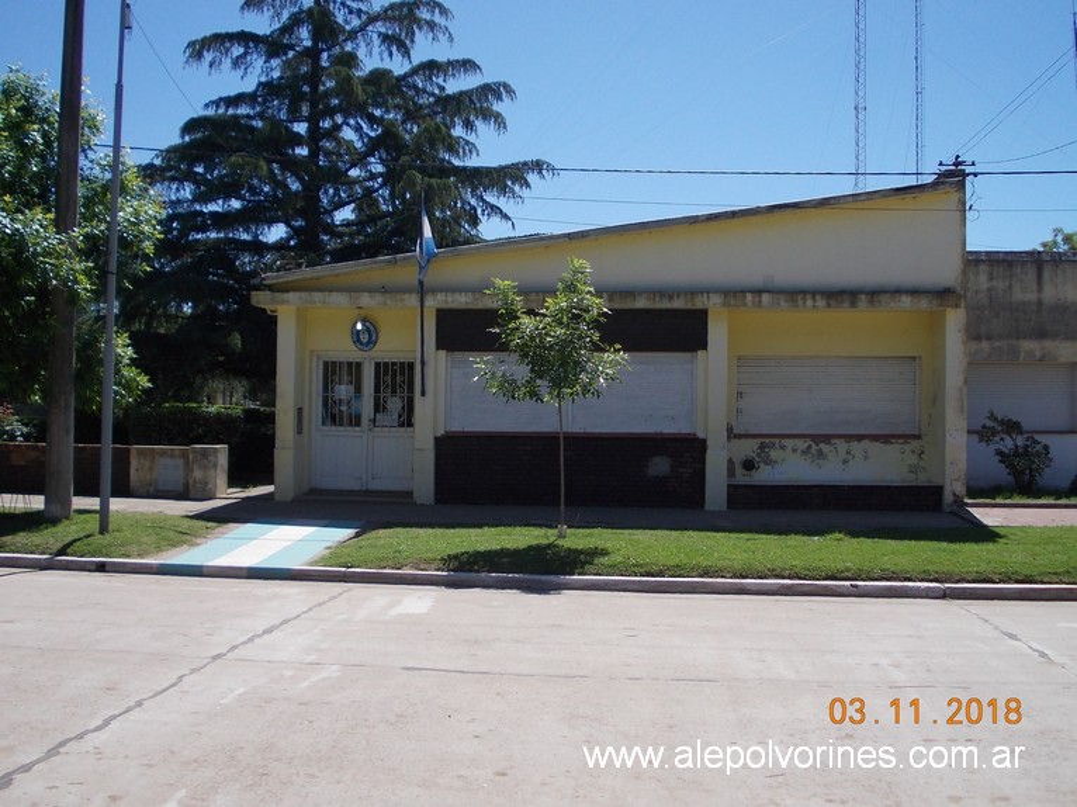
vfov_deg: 37.7
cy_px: 404
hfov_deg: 49.0
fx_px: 1182
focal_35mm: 38
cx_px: 538
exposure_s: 1/320
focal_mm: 5.3
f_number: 6.2
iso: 80
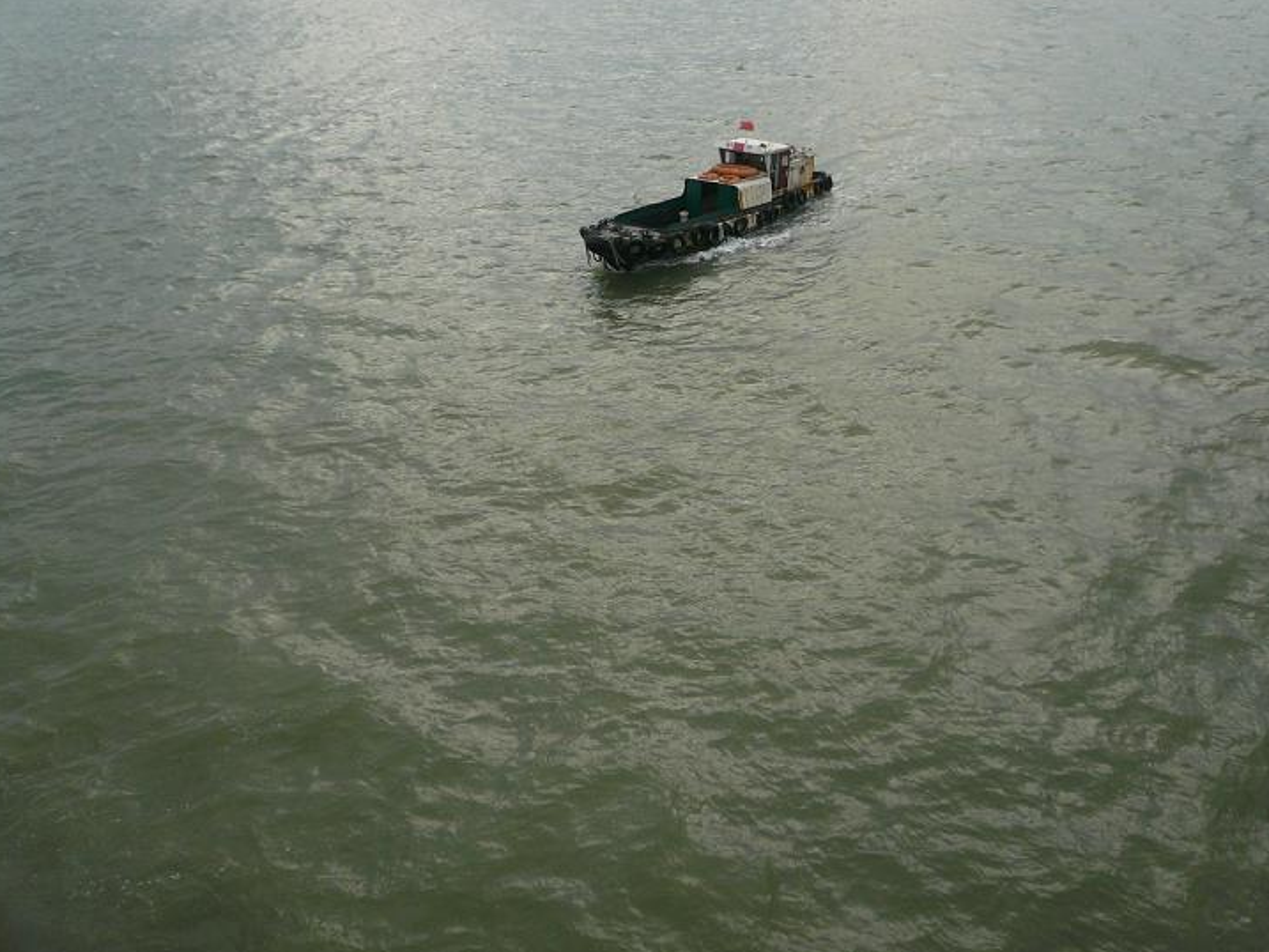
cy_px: 469
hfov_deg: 59.9
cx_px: 660
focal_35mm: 30
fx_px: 1100
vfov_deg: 46.8
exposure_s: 1/250
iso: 100
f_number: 2.8
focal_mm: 4.6
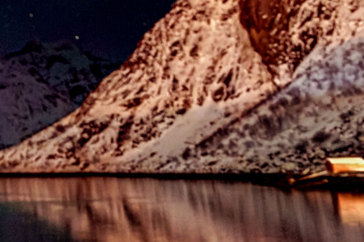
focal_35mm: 61
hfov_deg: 28.0
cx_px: -91
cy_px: -87
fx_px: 617
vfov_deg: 20.1
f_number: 1.8
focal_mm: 14
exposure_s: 5
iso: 2000
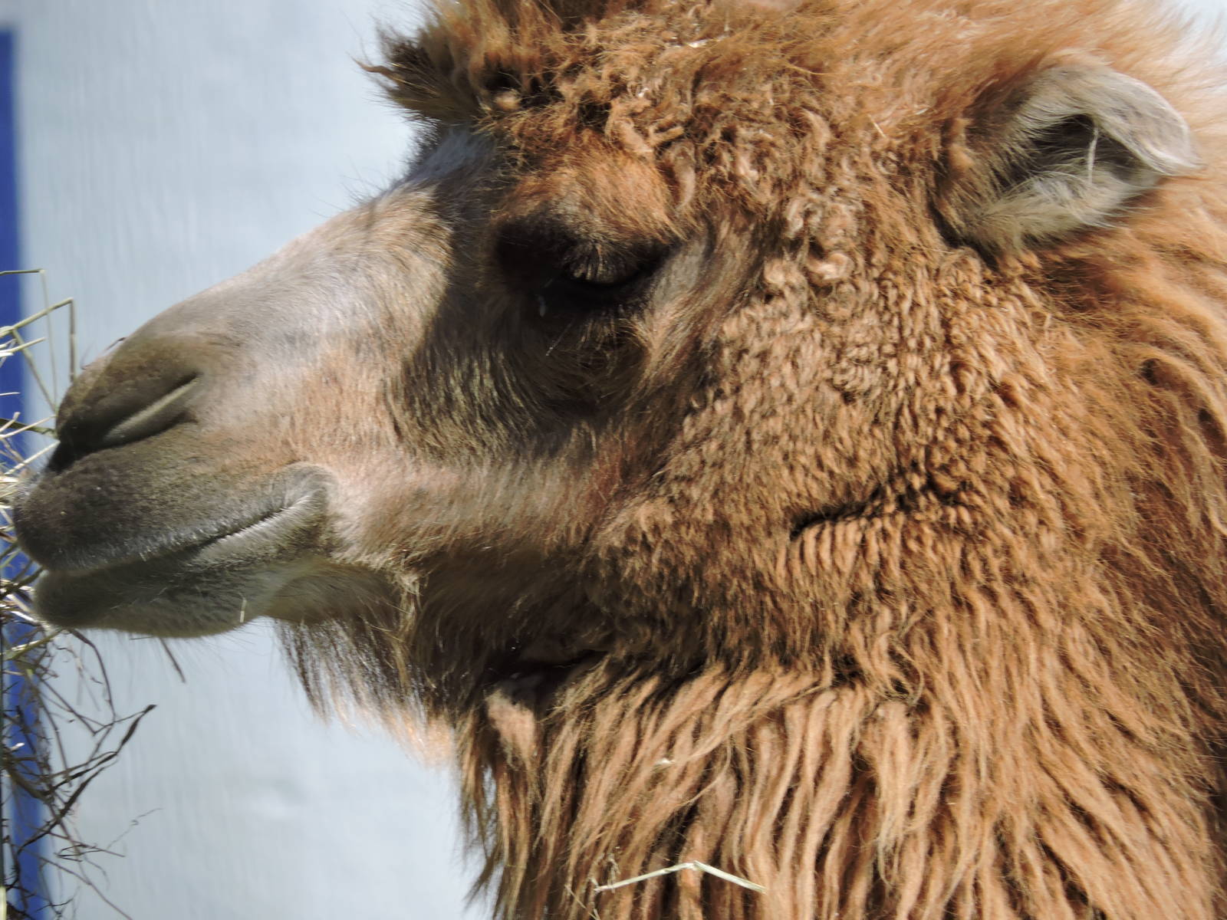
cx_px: 614
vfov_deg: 1.5
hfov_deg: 2.0
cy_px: 460
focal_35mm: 1000
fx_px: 35446
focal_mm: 180
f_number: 5.9
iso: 140
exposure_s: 1/500
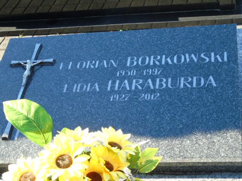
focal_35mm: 71
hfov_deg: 27.4
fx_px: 496
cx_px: 121
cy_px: 90
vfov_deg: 20.7
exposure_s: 1/60
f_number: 4.7
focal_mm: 13
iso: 80
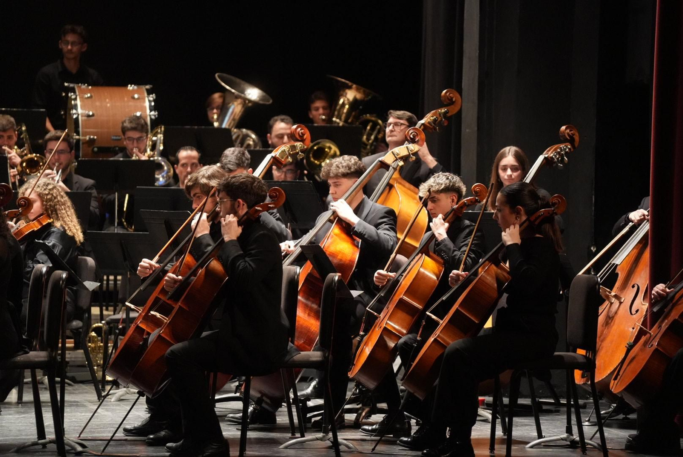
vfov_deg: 6.9
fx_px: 3797
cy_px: 228
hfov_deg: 10.3
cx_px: 342
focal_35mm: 200
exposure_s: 1/200
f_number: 4
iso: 6400
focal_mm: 200
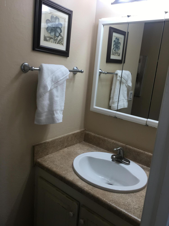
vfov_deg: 61.7
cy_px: 113
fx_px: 189
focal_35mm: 29
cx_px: 84
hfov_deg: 48.2
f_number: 2.2
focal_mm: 4.15
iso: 25
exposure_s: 1/60
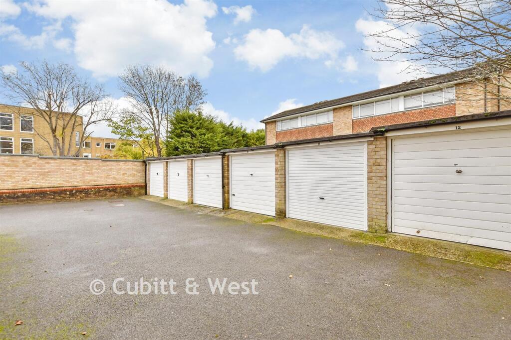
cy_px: 170
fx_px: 213
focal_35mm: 15
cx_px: 256
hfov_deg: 100.4
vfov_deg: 77.3
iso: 160
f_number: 8
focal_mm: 10
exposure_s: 1/40
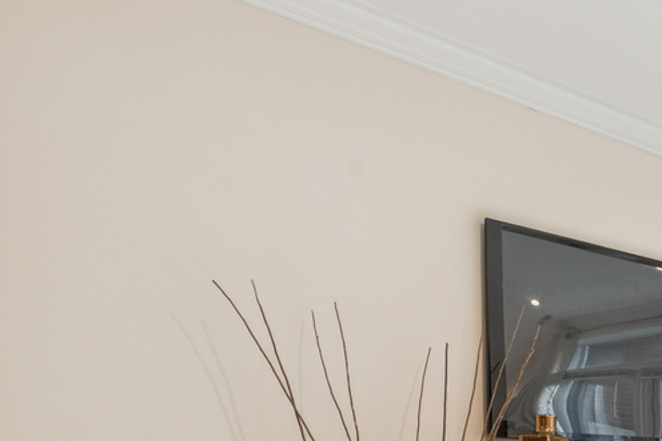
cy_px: 498
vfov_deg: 25.3
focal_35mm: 49
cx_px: 1060
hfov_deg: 25.8
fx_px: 901
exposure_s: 1/50
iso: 250
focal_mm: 15
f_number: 8
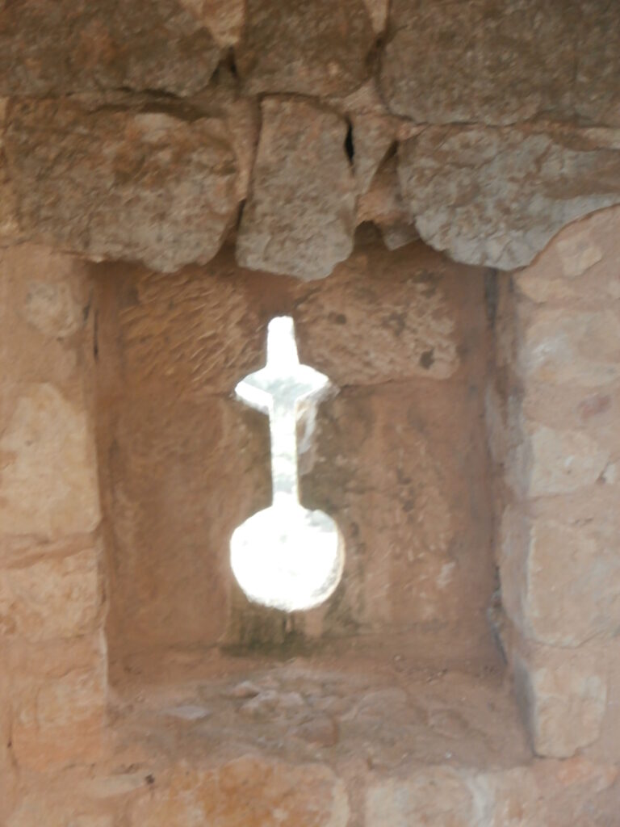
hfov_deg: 13.5
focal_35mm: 110
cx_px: 310
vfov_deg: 17.9
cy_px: 414
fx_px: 2627
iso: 200
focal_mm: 19.54
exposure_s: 1/15
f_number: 5.4
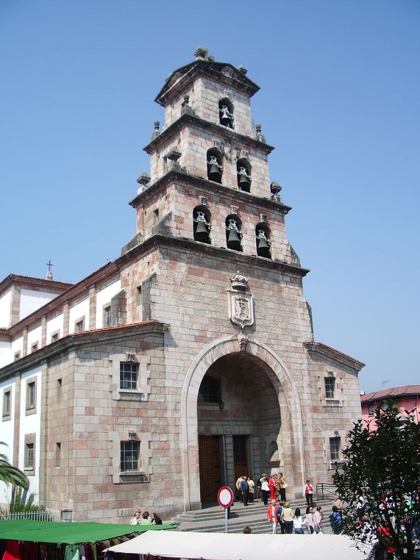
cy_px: 280
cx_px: 210
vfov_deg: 52.6
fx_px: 566
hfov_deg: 40.7
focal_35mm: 35
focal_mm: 5.8
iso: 50
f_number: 4.3
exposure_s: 1/400
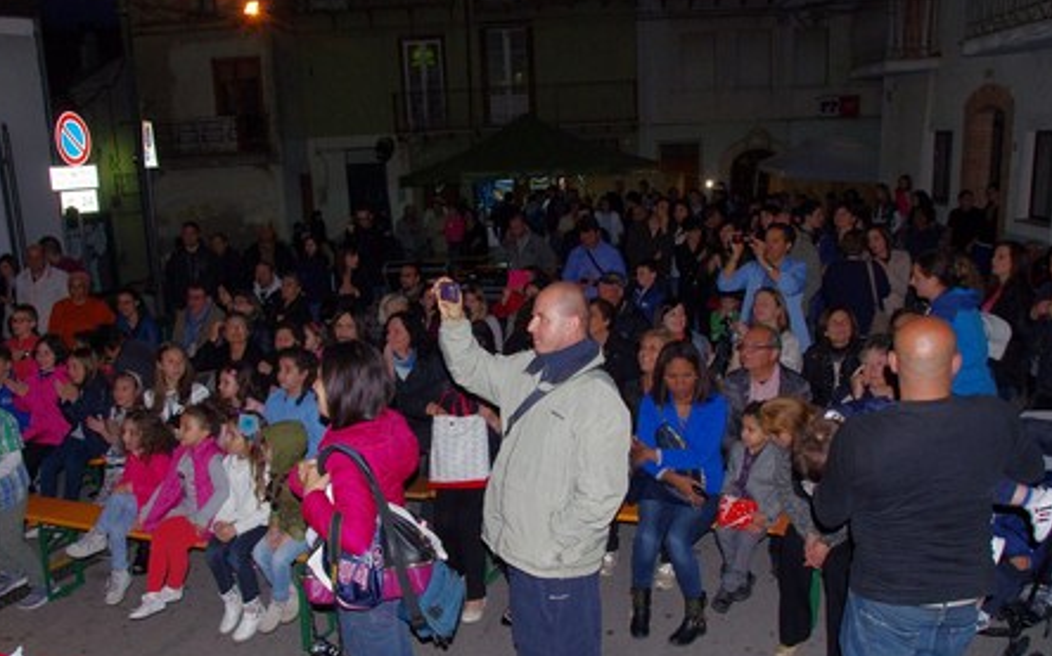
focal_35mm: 31
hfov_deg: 61.2
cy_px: 356
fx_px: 888
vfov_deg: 40.5
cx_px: 488
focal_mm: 18
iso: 1600
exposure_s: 1/60
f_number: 8
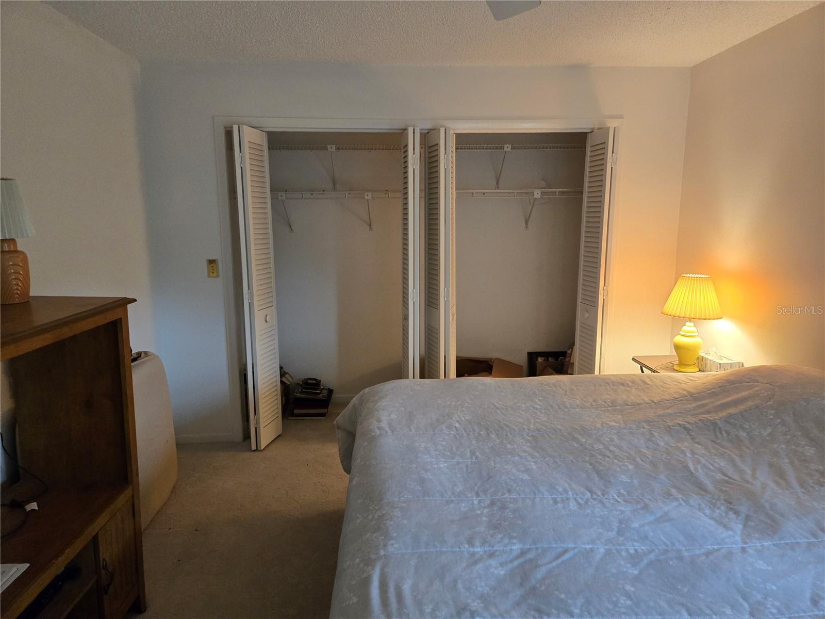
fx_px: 548
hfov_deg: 73.9
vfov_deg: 58.9
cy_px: 310
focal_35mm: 23
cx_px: 412
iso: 500
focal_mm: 5.4
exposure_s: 1/120
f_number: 1.8
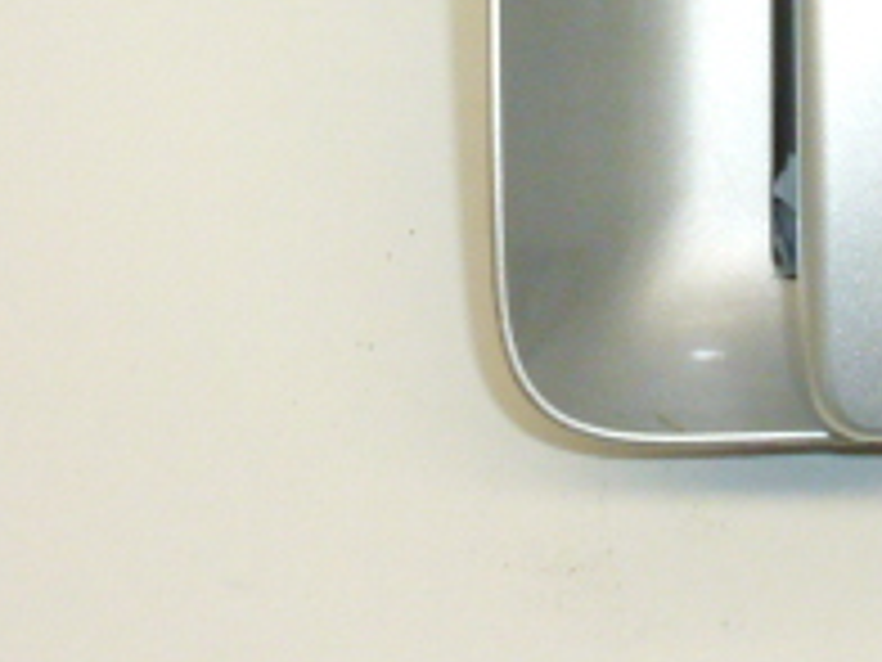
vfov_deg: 11.6
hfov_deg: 15.3
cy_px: -189
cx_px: 1071
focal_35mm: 124
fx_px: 3159
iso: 400
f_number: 3.8
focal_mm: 6.8
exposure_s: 1/400
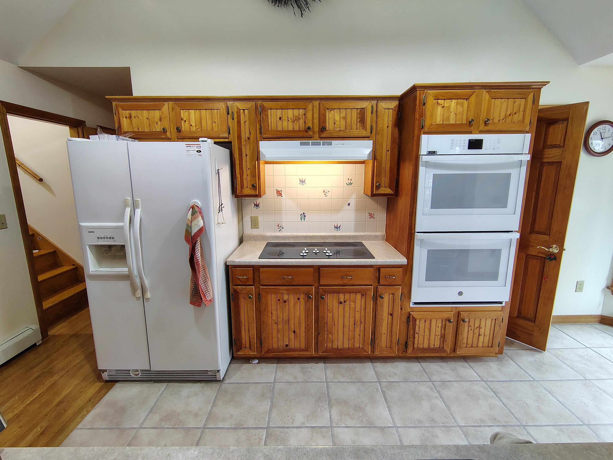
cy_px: 230
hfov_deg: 94.5
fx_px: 283
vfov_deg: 78.1
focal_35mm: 16
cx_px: 306
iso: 343
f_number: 2.2
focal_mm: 2.13
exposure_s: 1/40
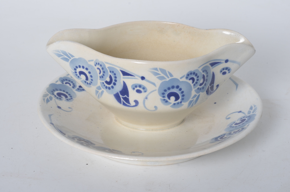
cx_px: 145
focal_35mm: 75
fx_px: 603
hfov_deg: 27.0
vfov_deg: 18.1
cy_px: 96
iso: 100
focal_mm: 50
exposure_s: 1/125
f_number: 11
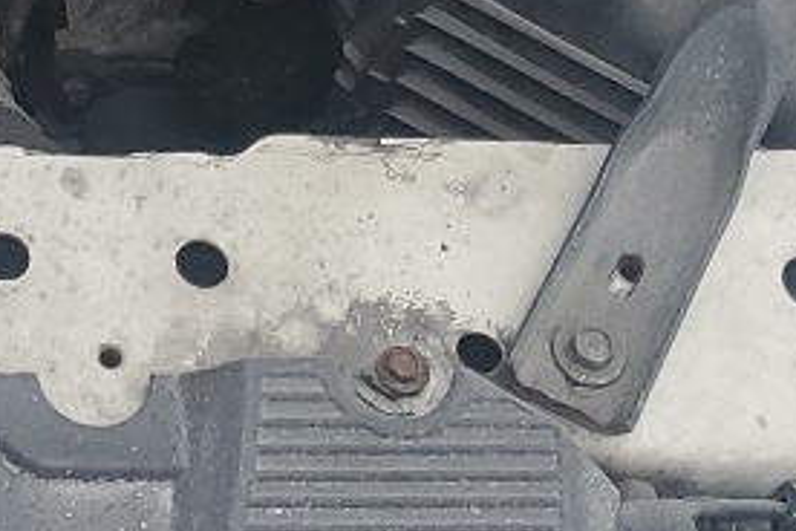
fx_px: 3471
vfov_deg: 8.5
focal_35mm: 157
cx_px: -384
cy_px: -315
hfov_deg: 12.5
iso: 50
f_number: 1.5
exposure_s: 1/1667
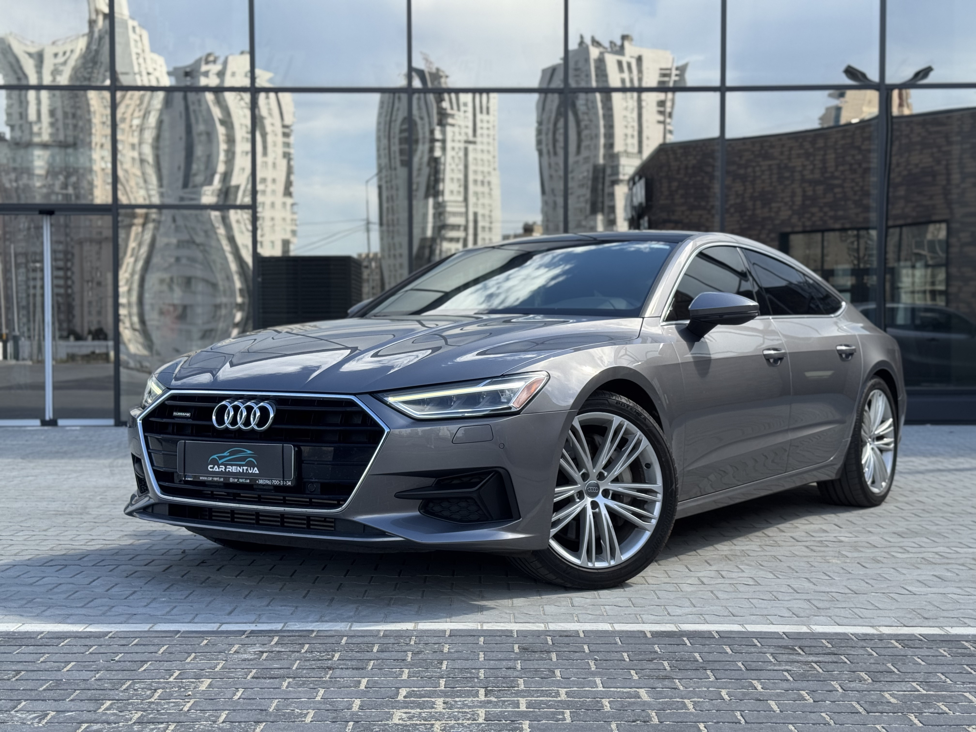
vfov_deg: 30.3
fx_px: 1353
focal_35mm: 48
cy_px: 366
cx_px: 488
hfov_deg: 39.7
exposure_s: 1/1215
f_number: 1.78
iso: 64
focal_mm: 6.76
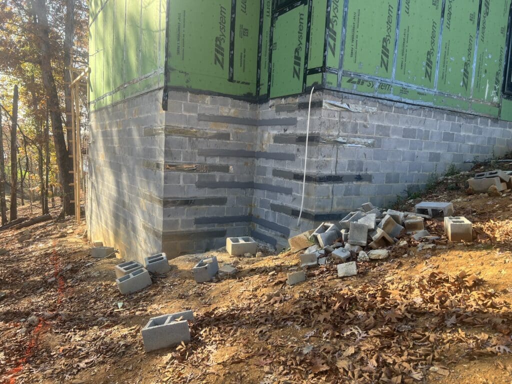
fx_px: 385
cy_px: 192
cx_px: 256
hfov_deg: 67.3
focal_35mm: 26
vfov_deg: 53.1
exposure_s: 1/404
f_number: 1.5
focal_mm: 5.7
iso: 50
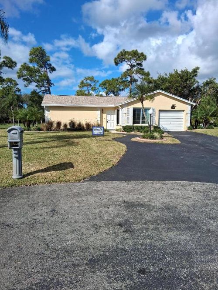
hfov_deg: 53.0
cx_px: 109
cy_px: 145
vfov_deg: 67.3
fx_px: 218
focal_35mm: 26
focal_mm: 3.98
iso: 25
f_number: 1.8
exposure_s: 1/806
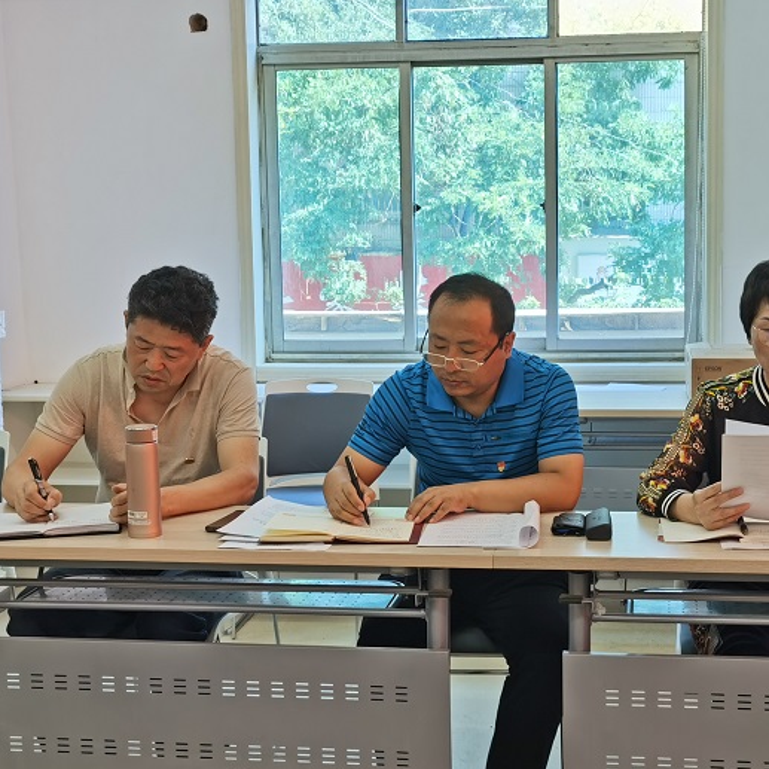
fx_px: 1382
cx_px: 485
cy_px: 387
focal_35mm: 55
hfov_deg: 30.9
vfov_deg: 31.1
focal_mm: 5.56
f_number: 1.6
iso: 50
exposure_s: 1/100
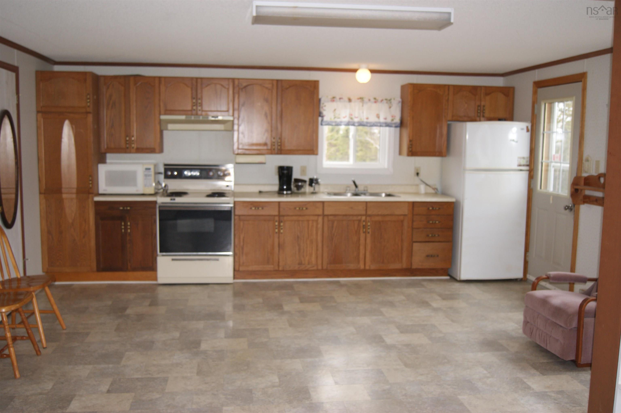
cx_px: 310
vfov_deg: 39.9
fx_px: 569
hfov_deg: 57.3
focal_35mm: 33
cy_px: 206
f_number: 4
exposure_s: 1/160
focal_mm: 22
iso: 250
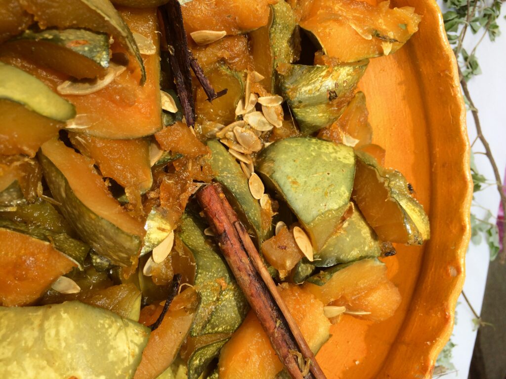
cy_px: 190
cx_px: 253
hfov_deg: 60.0
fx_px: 439
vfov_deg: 46.8
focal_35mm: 30
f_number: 2.2
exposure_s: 1/641
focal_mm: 4.12
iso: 32
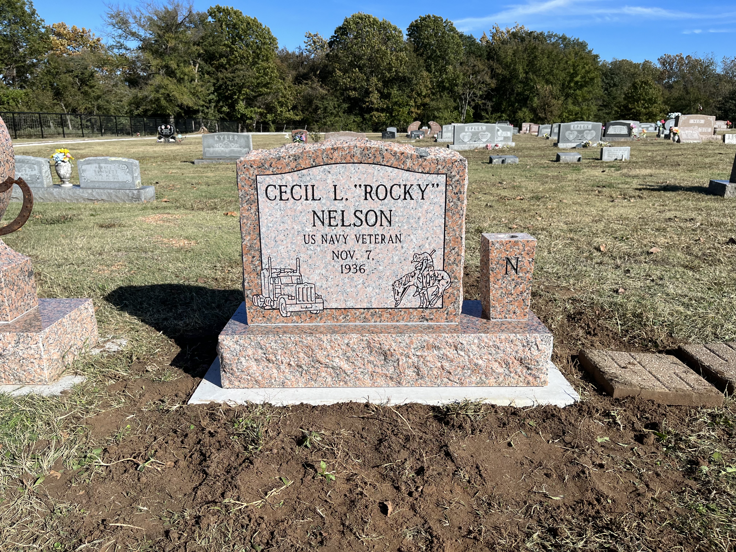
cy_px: 276
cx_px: 368
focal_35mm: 26
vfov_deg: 53.1
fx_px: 553
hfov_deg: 67.3
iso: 50
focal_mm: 5.1
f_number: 1.6
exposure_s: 1/3745
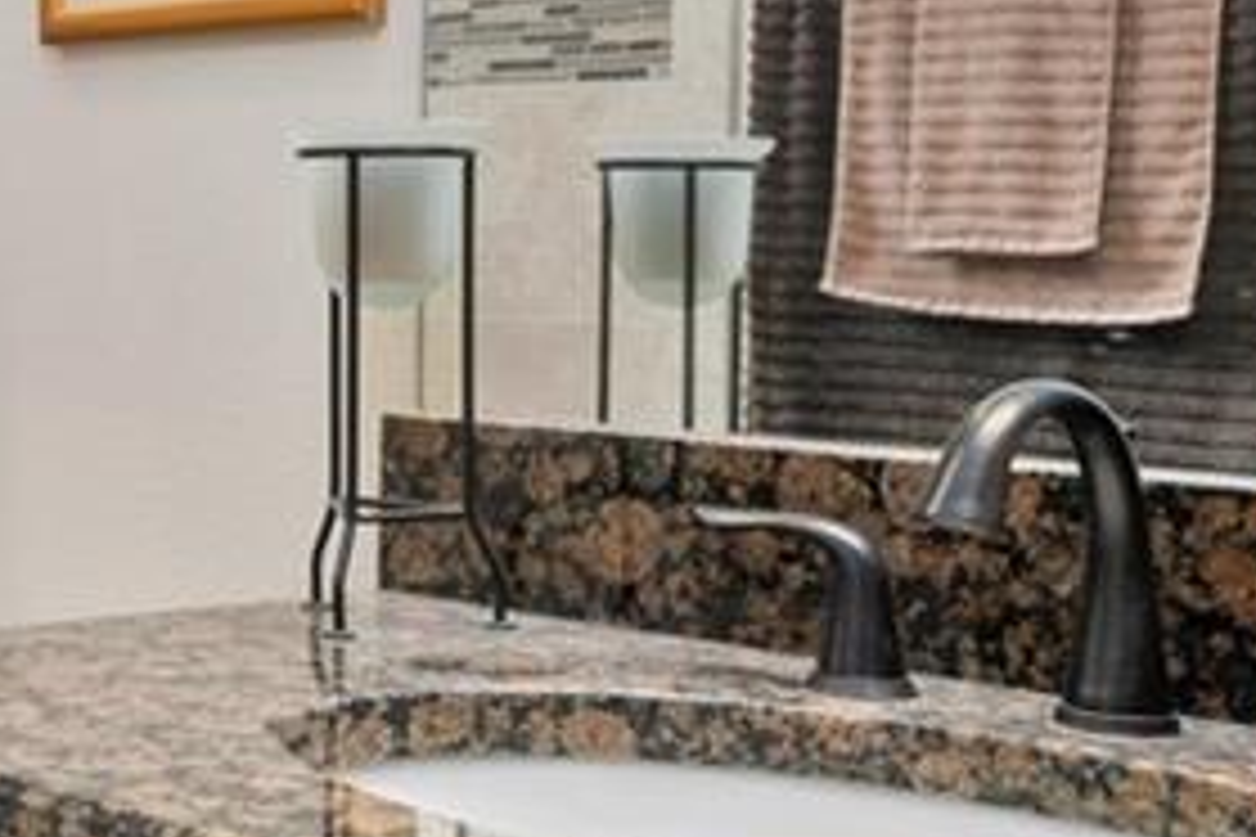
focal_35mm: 66
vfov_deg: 20.6
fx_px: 2302
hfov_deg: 26.4
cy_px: 356
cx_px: -333
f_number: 8
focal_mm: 12
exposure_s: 1/1.25
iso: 320
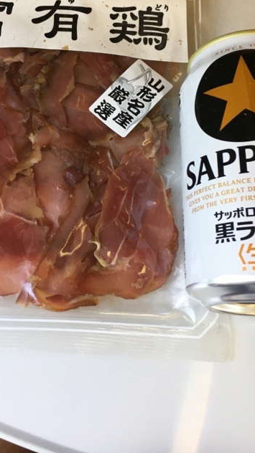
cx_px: 79
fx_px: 481
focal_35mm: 40
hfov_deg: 29.4
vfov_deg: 50.0
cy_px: 171
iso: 32
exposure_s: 1/30
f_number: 2.2
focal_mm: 4.15
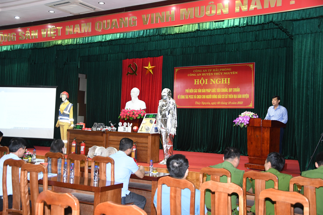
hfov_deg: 46.4
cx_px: 162
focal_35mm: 42
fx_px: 377
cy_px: 108
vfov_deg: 31.9
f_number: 4
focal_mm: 28
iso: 2500
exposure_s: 1/200
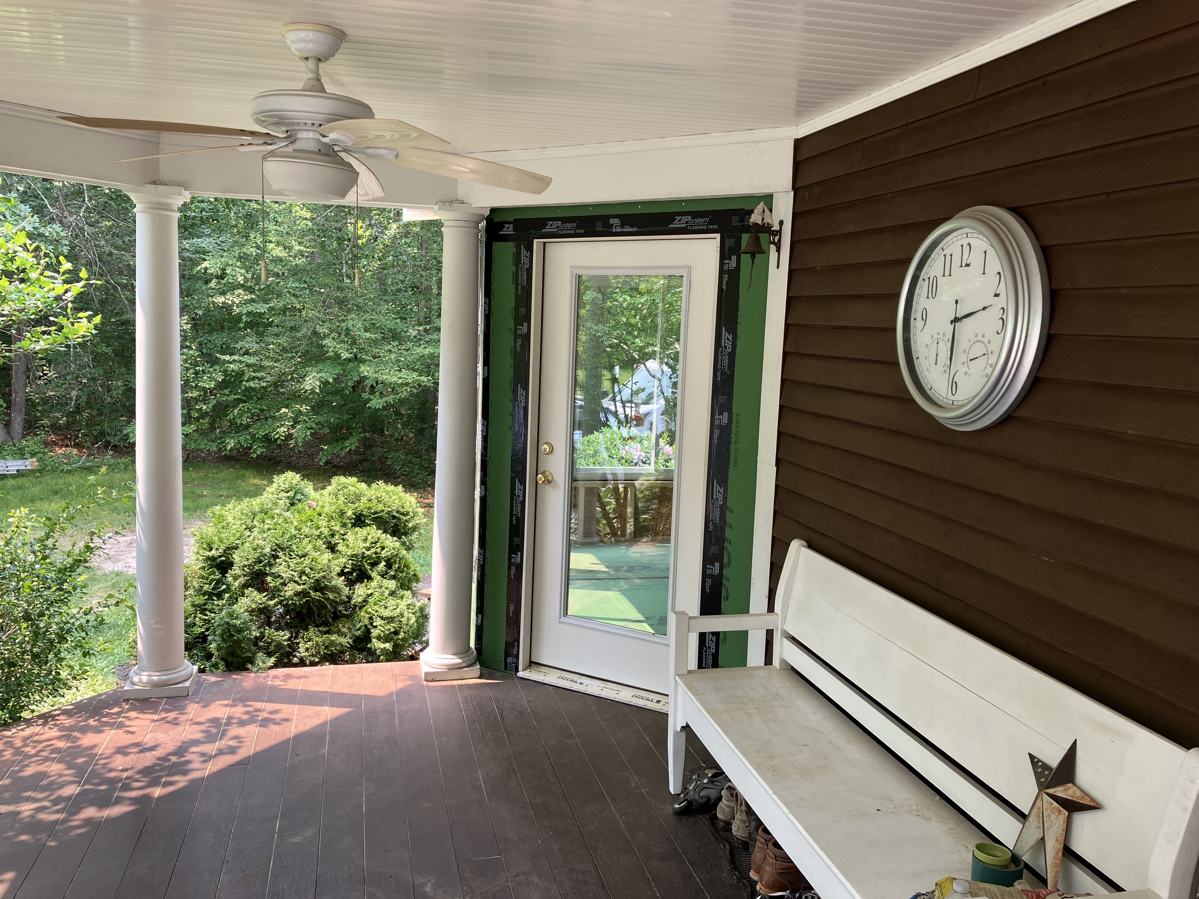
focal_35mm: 28
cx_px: 600
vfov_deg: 49.7
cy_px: 450
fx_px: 970
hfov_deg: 63.4
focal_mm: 3.99
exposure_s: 1/121
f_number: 1.8
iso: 32
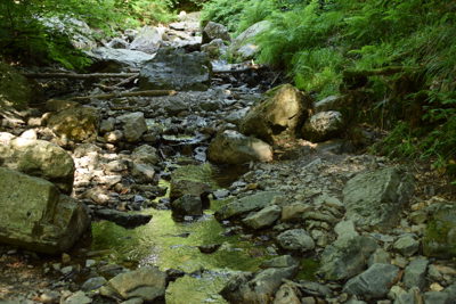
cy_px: 152
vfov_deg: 31.9
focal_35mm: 42
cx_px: 228
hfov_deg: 46.4
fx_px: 532
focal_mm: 28
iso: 320
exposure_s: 1/40
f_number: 4
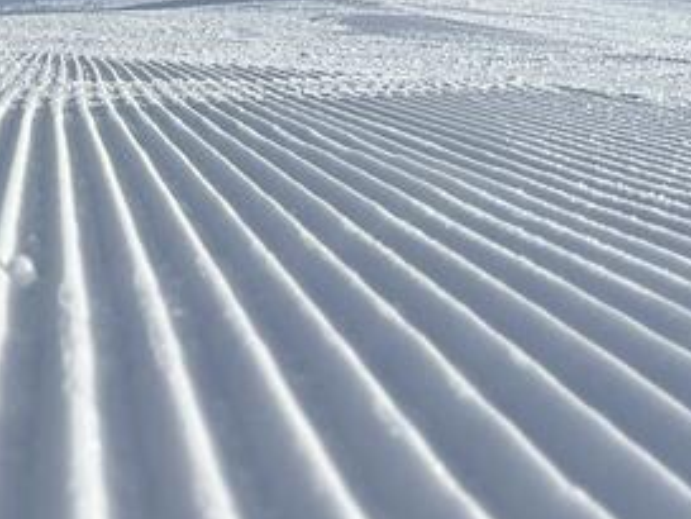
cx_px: -13
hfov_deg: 19.4
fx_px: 1957
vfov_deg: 14.1
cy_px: -277
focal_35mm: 98
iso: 50
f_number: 1.6
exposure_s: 1/4484
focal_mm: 5.1
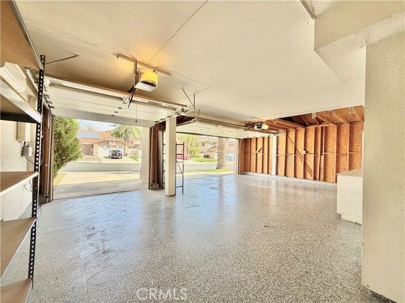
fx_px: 164
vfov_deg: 85.7
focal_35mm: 14
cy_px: 152
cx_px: 202
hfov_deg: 102.1
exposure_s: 1/163
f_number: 2.2
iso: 50
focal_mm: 2.22
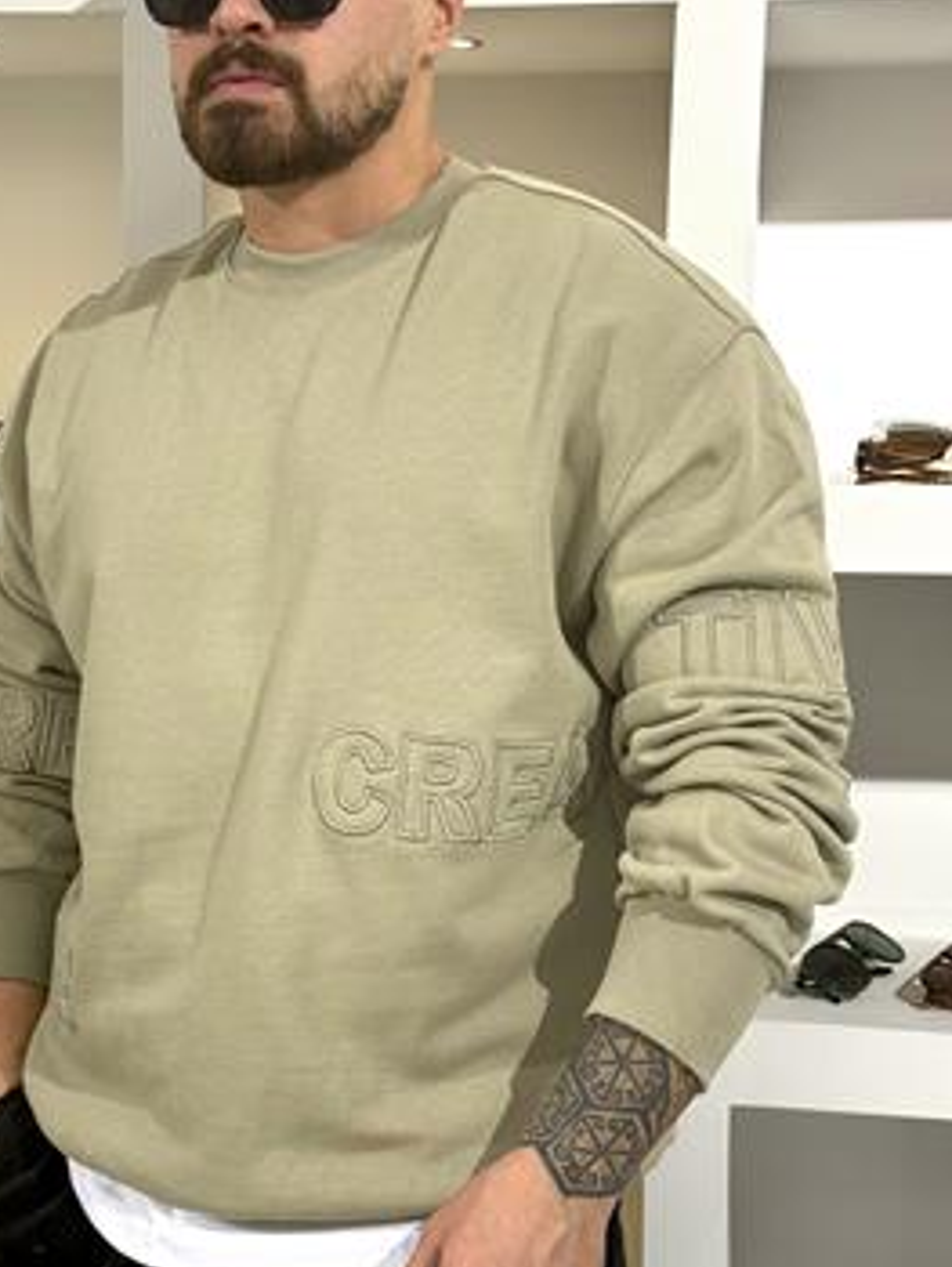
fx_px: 2344
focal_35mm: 64
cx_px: 376
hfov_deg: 22.9
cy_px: 605
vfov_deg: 30.2
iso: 80
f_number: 1.78
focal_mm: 6.76
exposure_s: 1/100
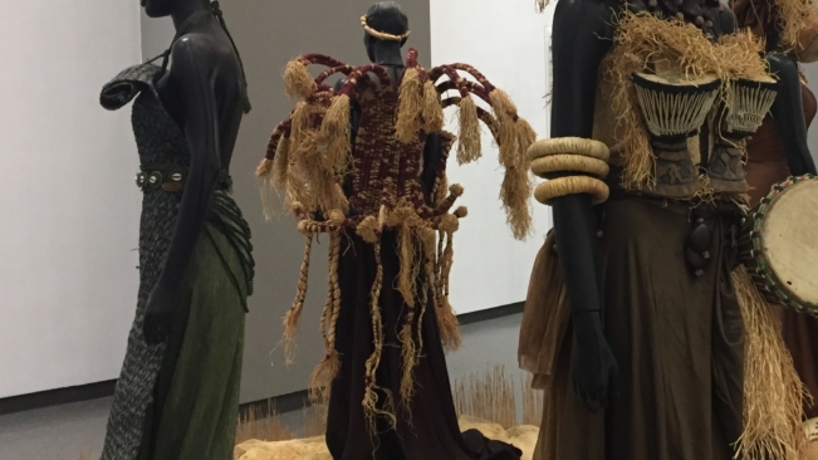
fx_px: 1084
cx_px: 554
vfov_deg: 23.9
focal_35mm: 50
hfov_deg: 40.7
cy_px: 193
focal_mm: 4.15
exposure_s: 1/20
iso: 250
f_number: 2.2
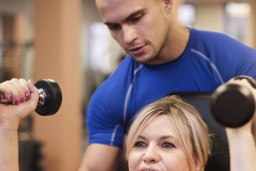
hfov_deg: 22.1
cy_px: 139
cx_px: 160
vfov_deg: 14.8
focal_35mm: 92
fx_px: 655
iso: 200
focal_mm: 50
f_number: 2
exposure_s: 1/125
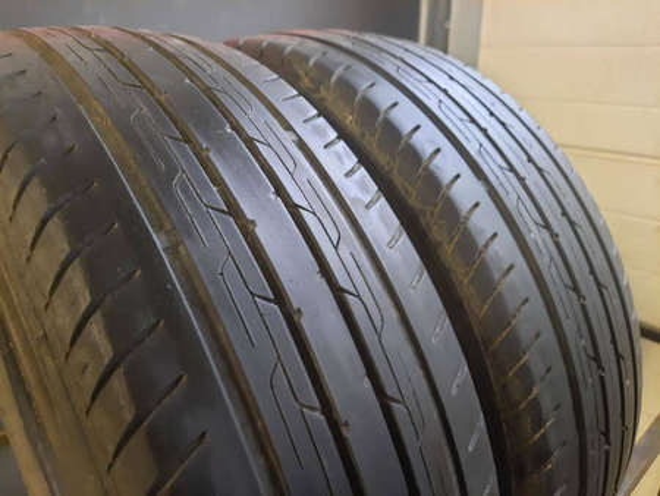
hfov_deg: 71.6
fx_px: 458
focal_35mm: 24
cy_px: 248
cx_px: 330
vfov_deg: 56.9
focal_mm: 5.23
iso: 500
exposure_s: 1/25
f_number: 1.8
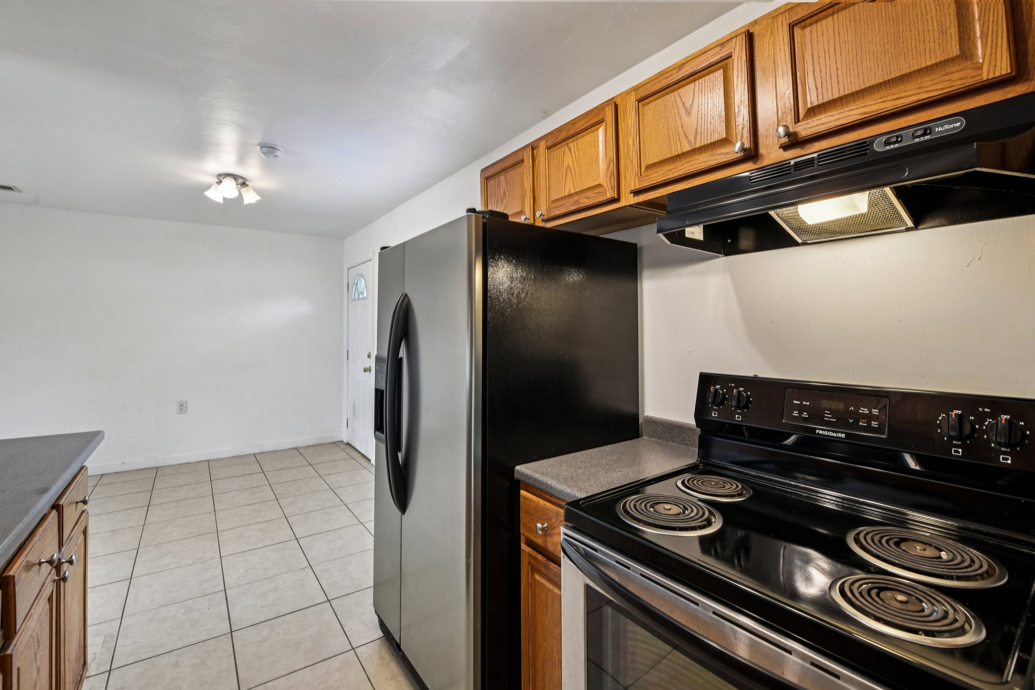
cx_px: 518
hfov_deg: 100.4
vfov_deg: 77.3
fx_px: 431
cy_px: 345
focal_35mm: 15
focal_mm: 15
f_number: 8
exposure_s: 1/8
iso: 400
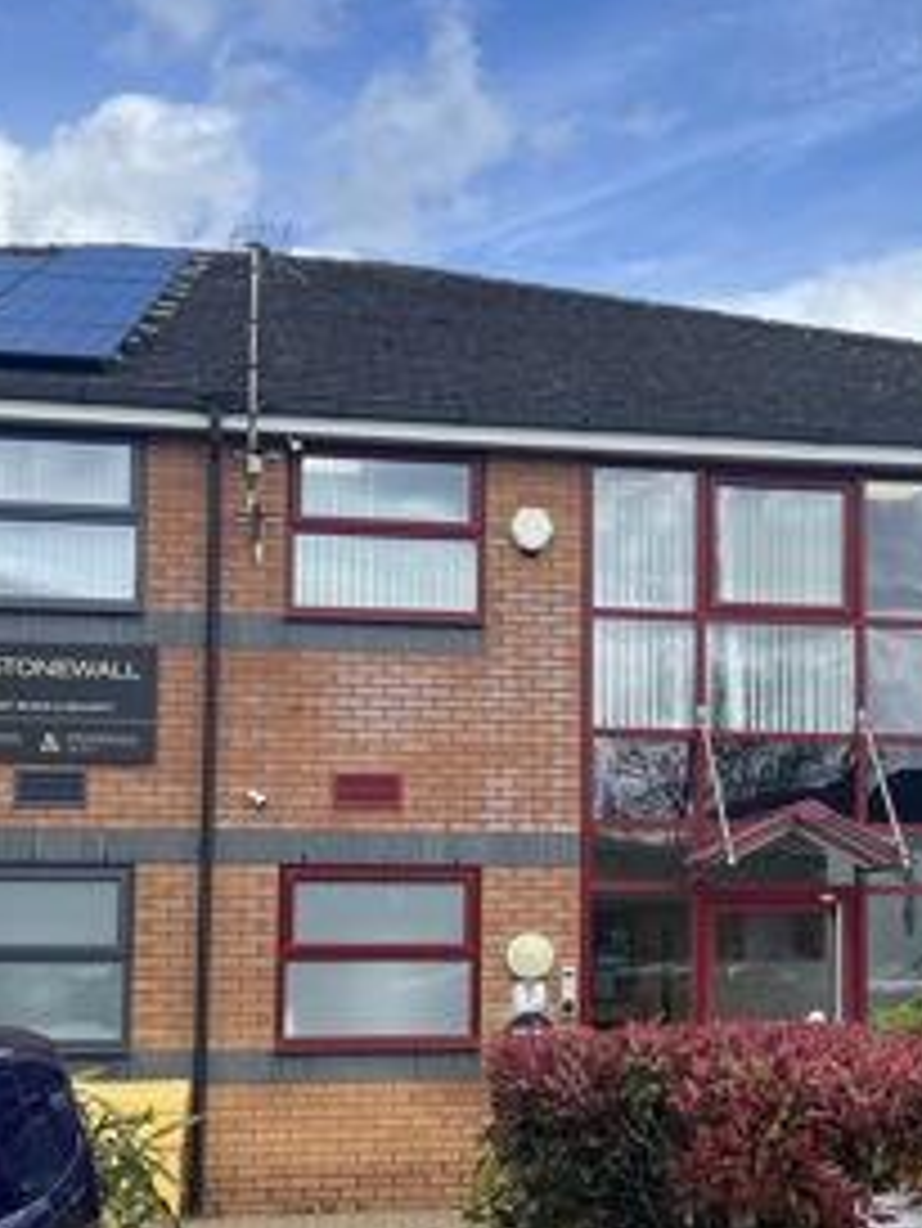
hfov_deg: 23.6
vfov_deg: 31.6
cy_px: 751
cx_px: 769
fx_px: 2165
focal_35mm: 61
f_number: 1.5
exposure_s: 1/3257
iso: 50
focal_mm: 5.7
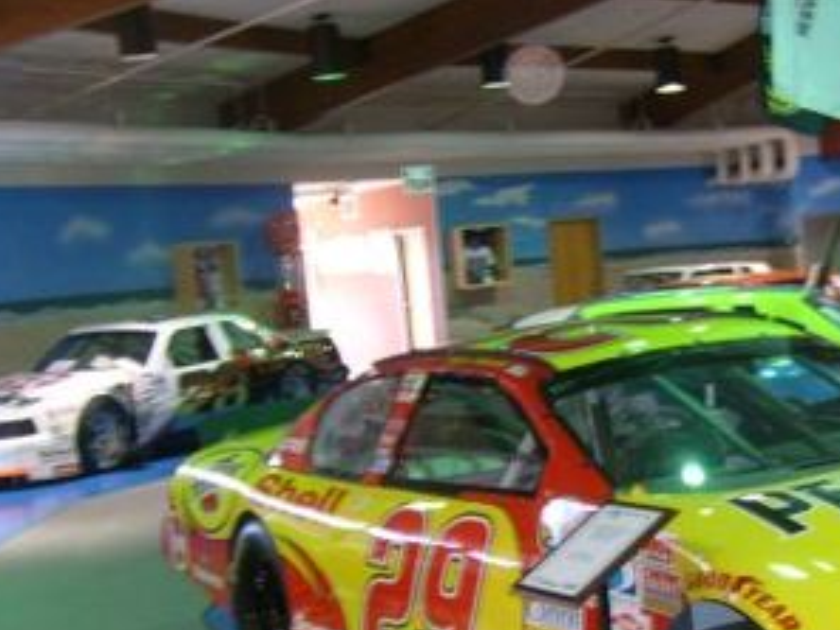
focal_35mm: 63
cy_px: 471
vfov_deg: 23.1
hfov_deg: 29.6
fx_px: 1529
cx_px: 734
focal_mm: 5.8
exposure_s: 1/6
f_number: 2.8
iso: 80
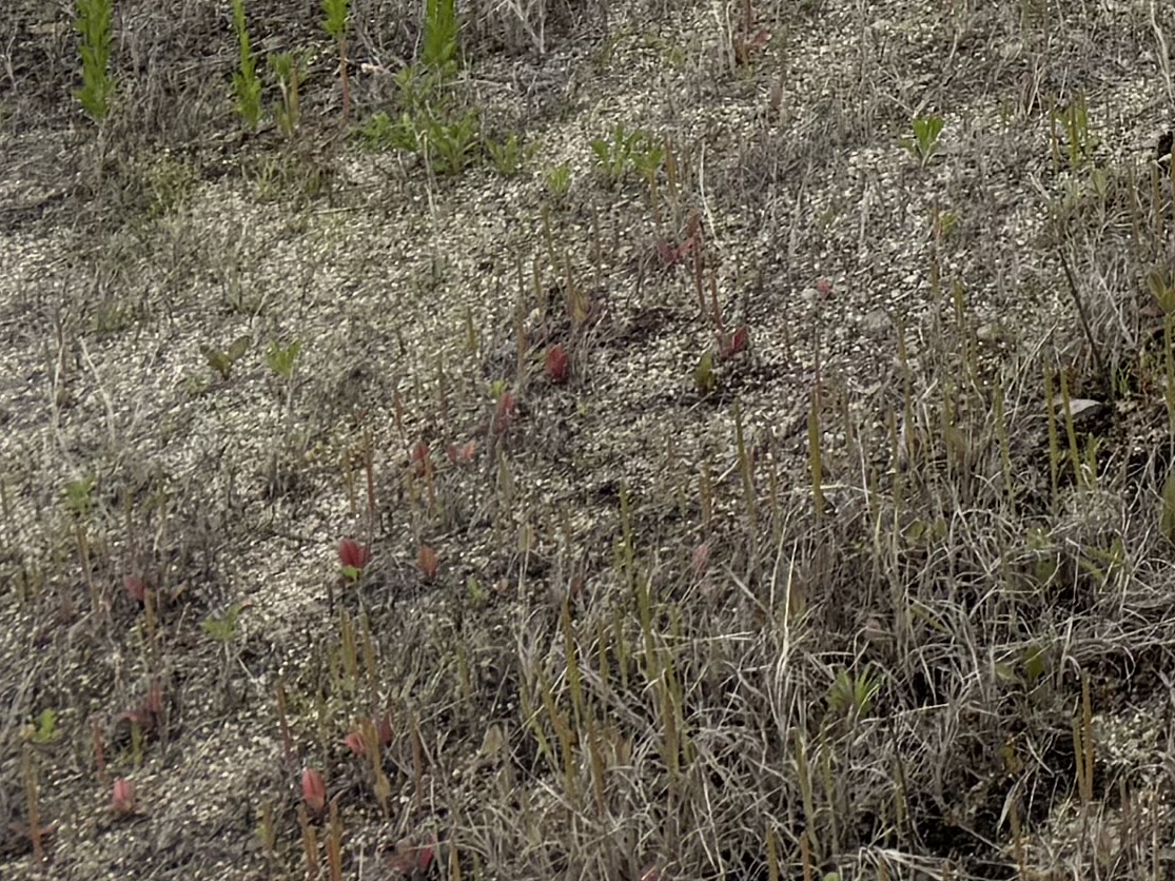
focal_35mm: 123
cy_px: -1211
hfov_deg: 12.8
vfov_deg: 10.4
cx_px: 2708
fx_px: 4175
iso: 80
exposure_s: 1/3953
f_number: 1.78
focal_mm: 6.76
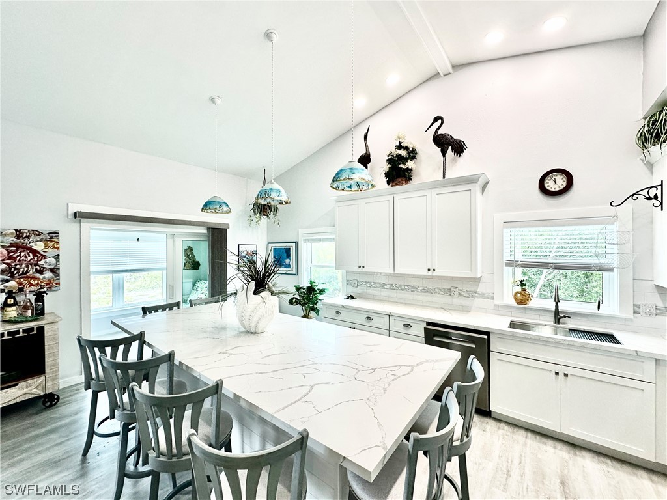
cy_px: 250
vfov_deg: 85.7
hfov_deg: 102.1
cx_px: 334
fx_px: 270
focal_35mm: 14
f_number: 2.2
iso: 160
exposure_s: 1/120
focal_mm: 2.22
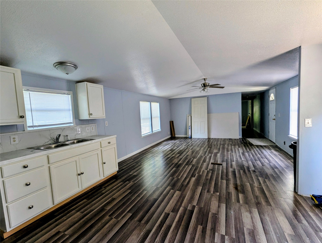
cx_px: 161
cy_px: 122
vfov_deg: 90.0
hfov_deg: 106.1
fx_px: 121
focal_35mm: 13
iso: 56
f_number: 2.2
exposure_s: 1/25.5
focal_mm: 1.95
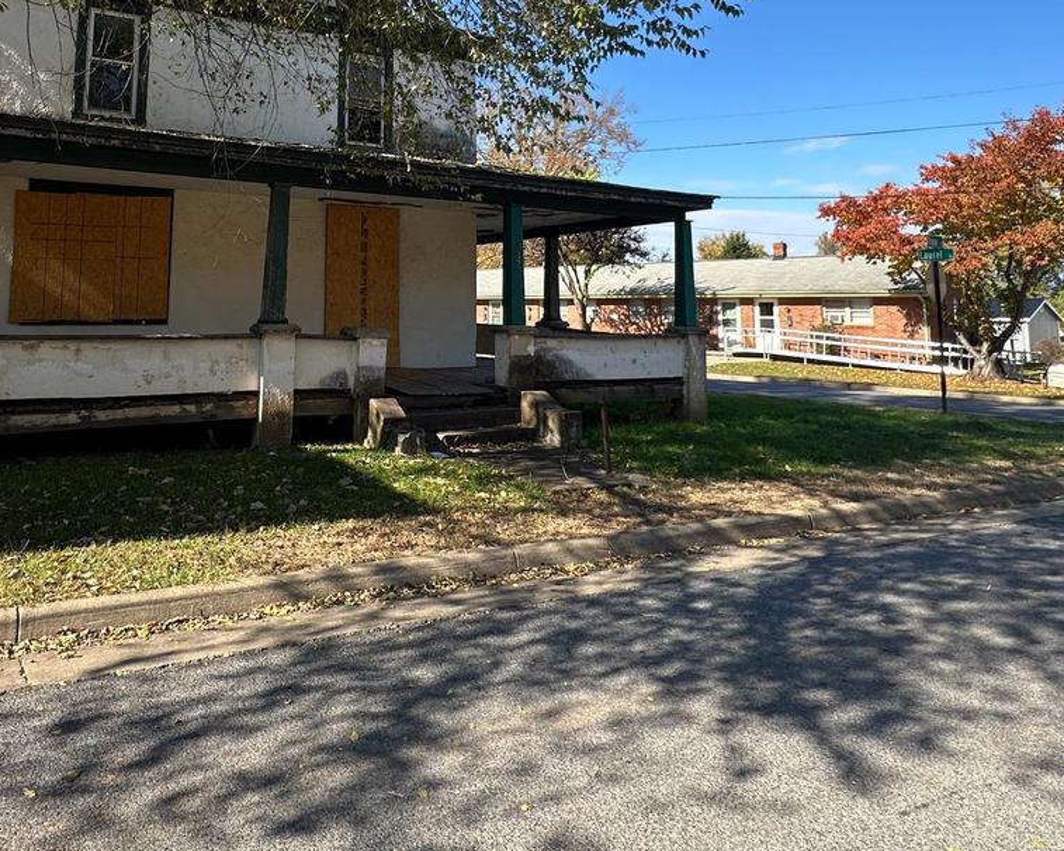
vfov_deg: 52.4
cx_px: 402
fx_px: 818
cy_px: 210
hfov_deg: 65.1
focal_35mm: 26
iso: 40
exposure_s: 1/633
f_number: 2.2
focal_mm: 2.22
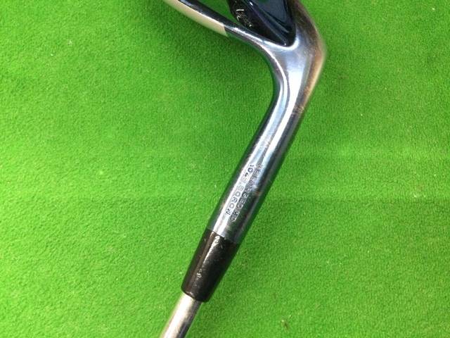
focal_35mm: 31
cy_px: 169
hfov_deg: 58.4
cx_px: 225
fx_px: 403
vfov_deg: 45.4
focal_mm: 3.3
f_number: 2.4
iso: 200
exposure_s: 1/30
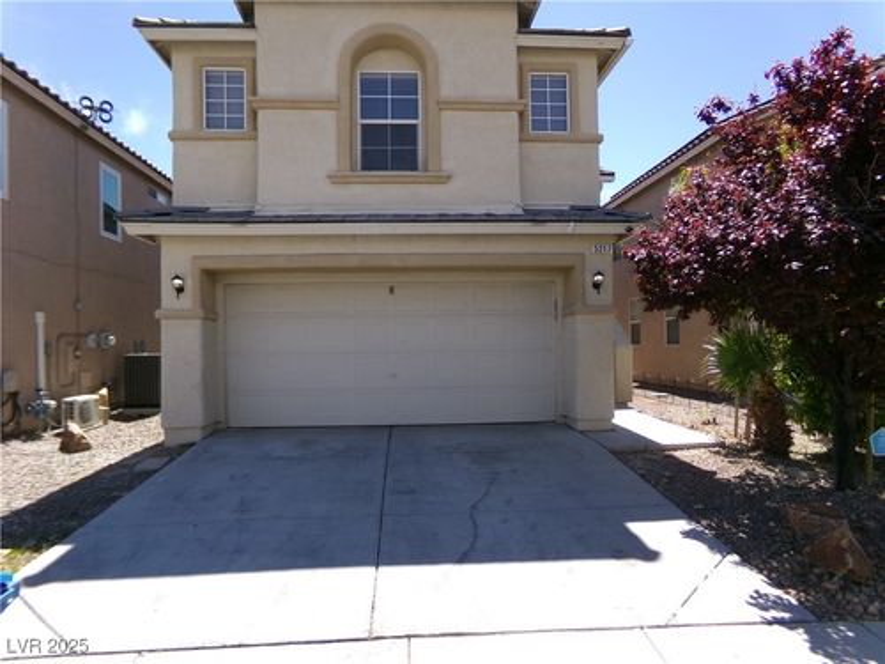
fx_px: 614
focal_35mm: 24
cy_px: 332
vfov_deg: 56.8
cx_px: 442
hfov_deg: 71.6
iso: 100
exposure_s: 1/550
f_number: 3.7
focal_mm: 4.3
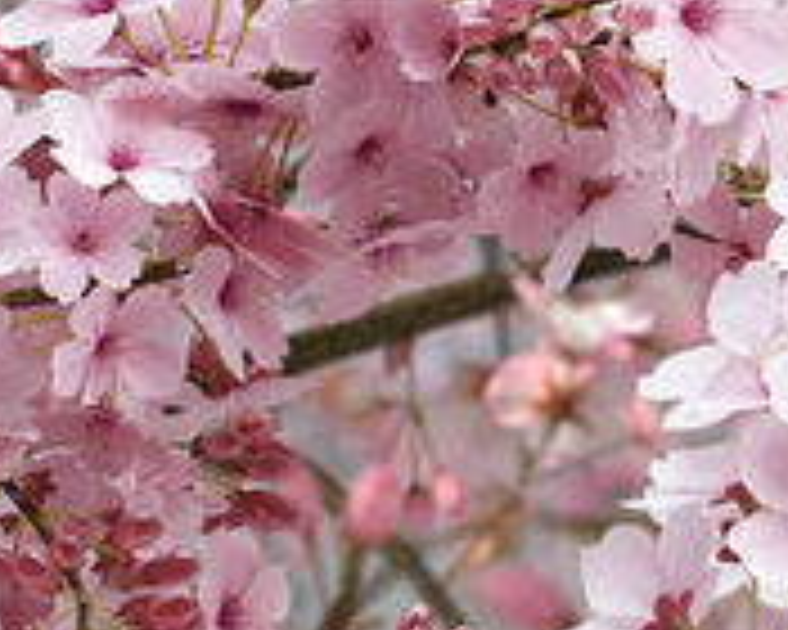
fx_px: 26377
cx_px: 2184
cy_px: 3503
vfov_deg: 1.3
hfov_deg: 1.7
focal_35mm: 1131
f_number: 4
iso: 100
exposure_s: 1/125
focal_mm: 135
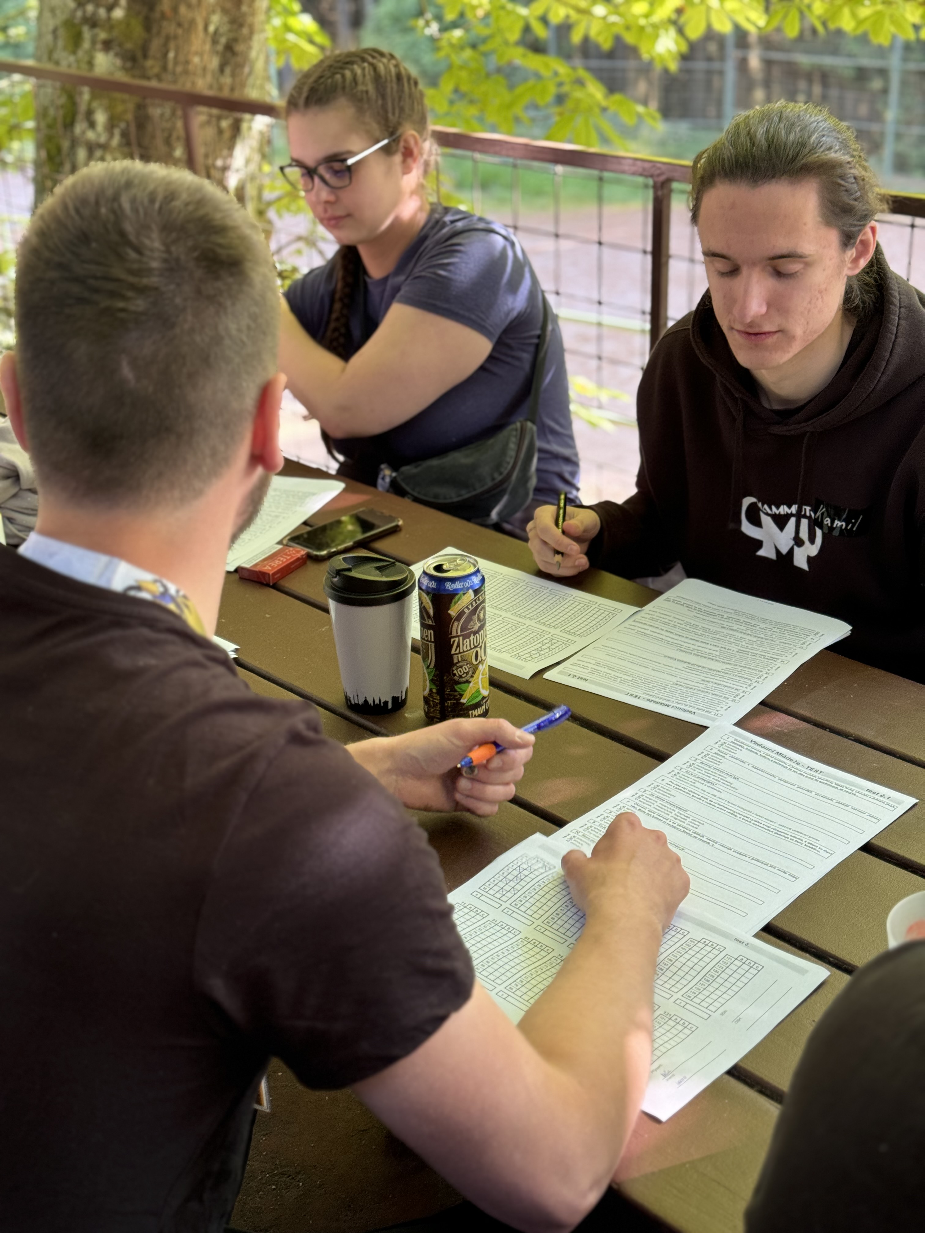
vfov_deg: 39.7
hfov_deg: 30.3
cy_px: 616
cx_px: 462
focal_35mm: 48
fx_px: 1710
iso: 80
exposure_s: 1/121
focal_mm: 6.76
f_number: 1.78
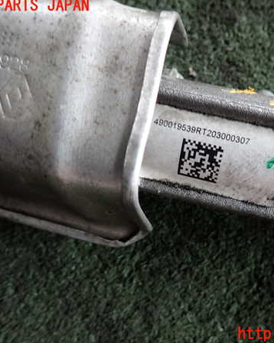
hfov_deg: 44.0
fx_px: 335
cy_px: 170
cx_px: 181
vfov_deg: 54.2
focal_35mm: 33
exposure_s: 1/40
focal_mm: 4.5
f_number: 2
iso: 200
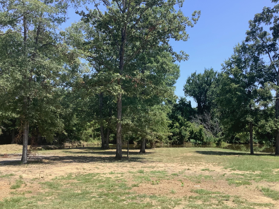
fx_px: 282
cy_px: 116
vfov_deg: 40.6
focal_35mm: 35
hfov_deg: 52.6
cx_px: 146
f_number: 2.4
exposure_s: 1/806
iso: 25
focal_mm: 3.3
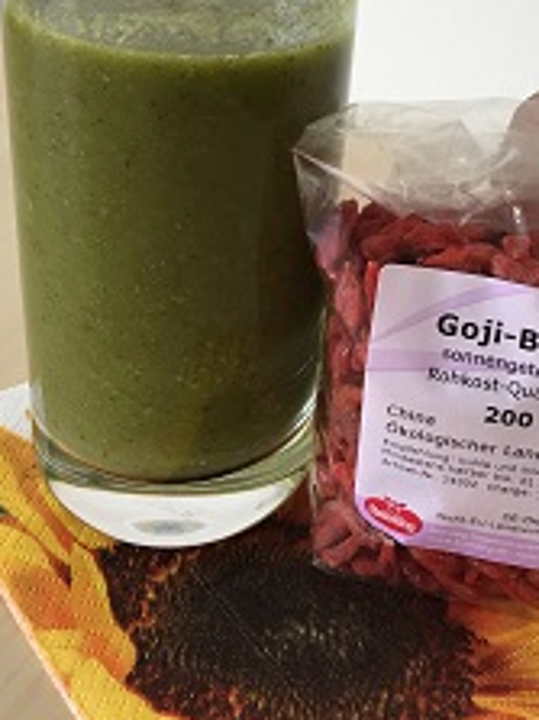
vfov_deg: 38.7
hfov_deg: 30.0
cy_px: 182
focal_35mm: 48
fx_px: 997
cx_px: 357
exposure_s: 1/30
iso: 32
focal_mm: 4.15
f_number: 2.2
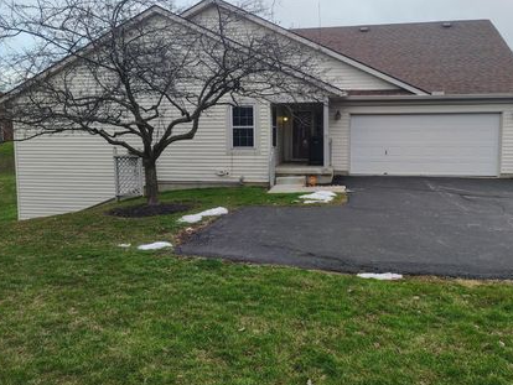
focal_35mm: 29
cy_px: 171
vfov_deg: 48.2
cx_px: 274
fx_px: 430
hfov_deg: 61.6
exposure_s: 1/320
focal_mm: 5.56
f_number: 1.8
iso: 100
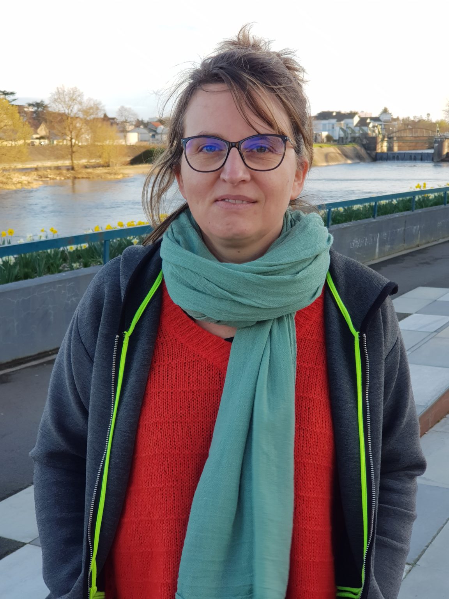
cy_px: 300
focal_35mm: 52
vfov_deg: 36.8
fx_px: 899
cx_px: 224
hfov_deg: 28.0
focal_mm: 6
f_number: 2.4
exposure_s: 1/114
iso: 25
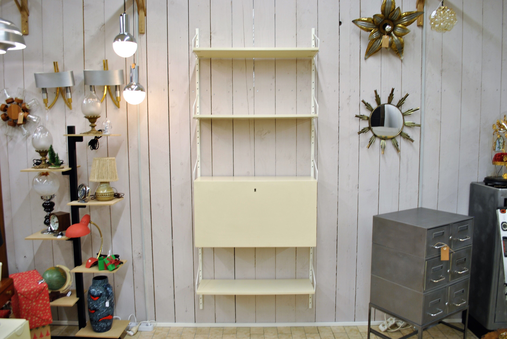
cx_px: 254
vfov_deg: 48.0
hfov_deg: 67.3
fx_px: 381
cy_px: 170
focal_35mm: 27
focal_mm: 18
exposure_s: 1/15
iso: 100
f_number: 3.5
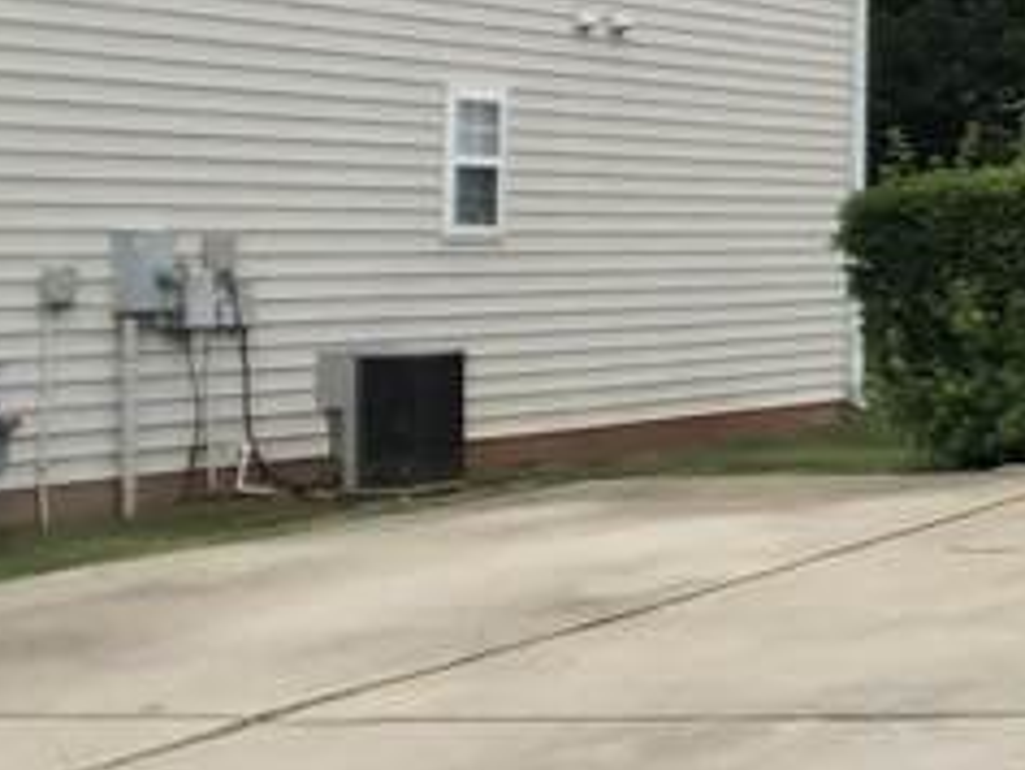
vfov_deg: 9.8
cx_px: 2526
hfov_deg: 10.9
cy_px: 121
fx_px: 4473
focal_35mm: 151
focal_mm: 4
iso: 20
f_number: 1.8
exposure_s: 1/2315
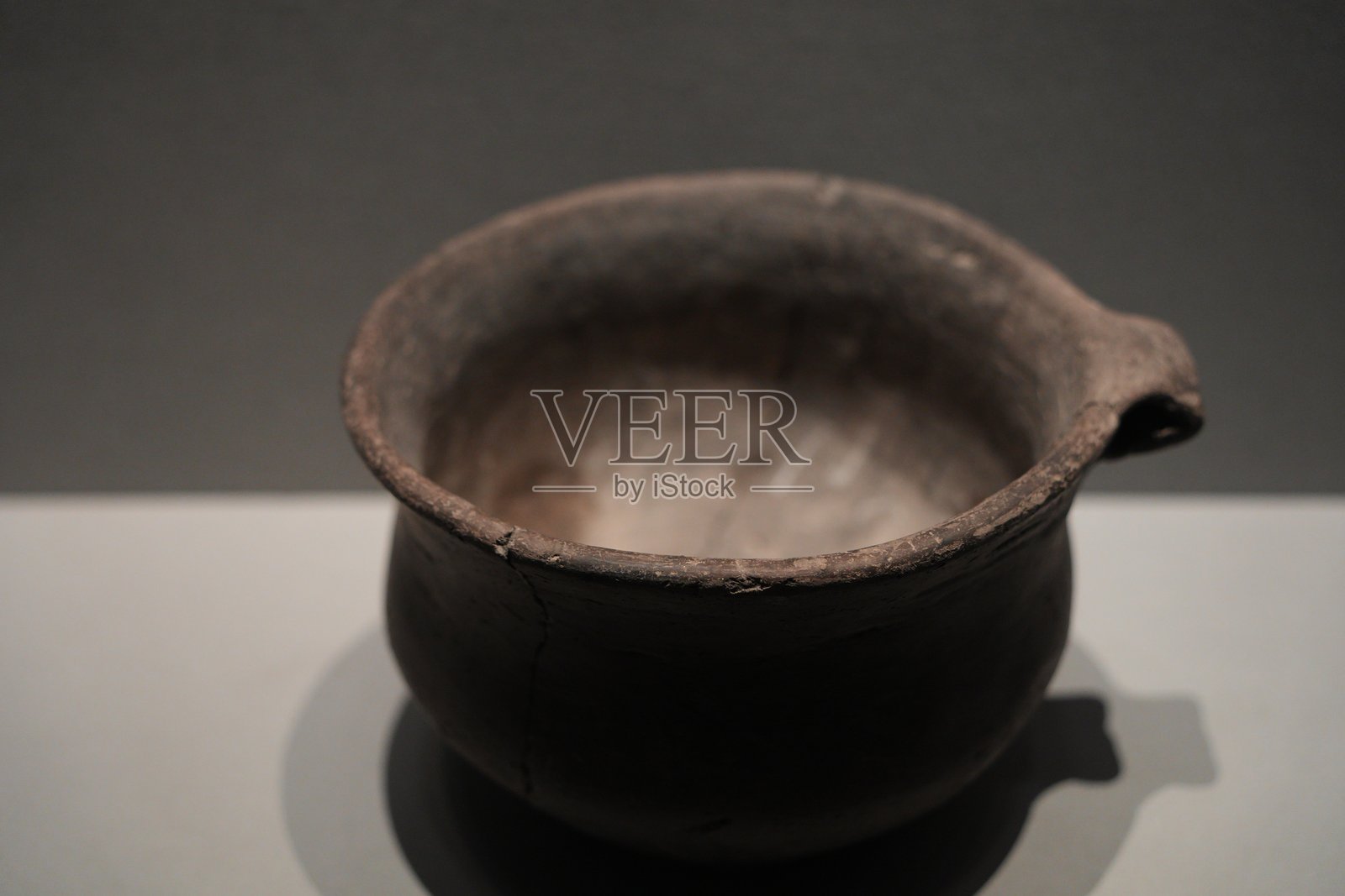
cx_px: 672
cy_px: 448
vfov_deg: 22.3
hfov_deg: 32.9
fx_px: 2279
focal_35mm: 61
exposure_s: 1/80
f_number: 4
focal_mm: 61
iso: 2500
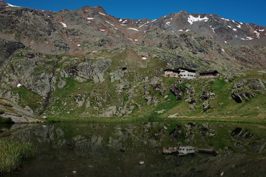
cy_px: 88
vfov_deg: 32.6
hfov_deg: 47.4
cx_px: 133
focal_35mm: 41
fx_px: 303
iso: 200
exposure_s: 1/500
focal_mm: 27
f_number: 13
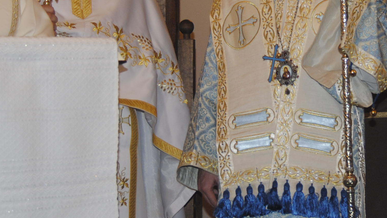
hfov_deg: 18.7
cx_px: 280
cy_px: 70
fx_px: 1170
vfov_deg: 10.6
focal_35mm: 114
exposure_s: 1/60
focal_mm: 28
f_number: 4
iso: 200
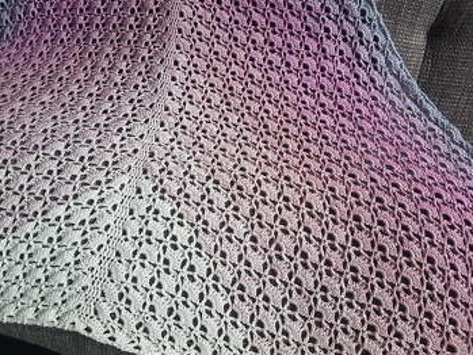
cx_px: 236
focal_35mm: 26
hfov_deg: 67.3
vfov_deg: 53.1
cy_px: 178
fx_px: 355
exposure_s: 1/25
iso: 200
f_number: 1.7
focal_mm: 4.2
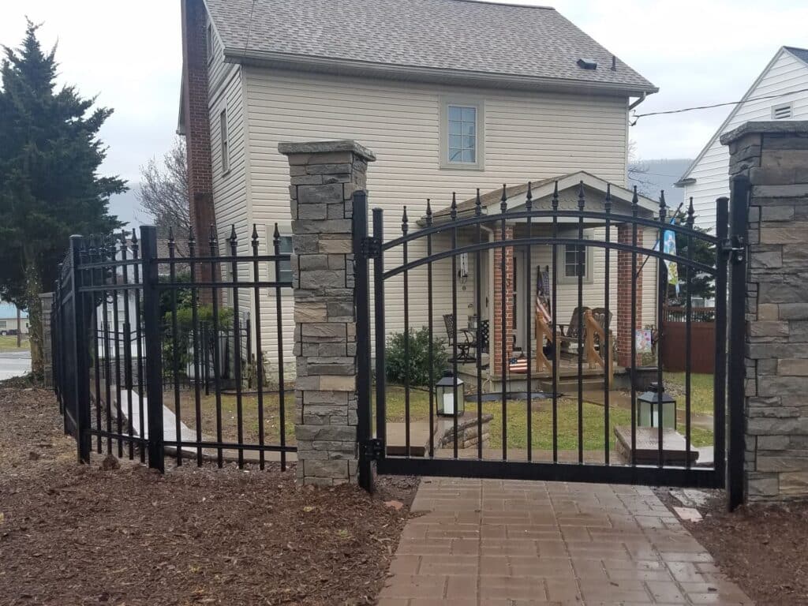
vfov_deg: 53.1
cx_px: 404
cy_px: 303
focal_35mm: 26
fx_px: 607
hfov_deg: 67.3
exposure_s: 1/176
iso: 50
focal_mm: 4.2
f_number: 1.7
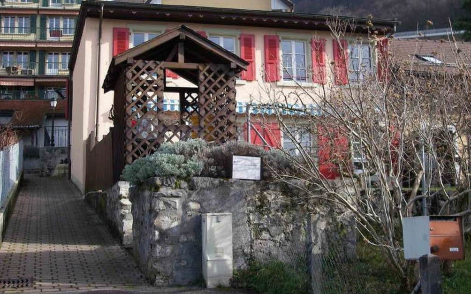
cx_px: 239
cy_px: 123
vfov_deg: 24.4
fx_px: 680
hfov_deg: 38.2
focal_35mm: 53
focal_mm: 8.1
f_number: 3.5
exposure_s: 1/250
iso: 64
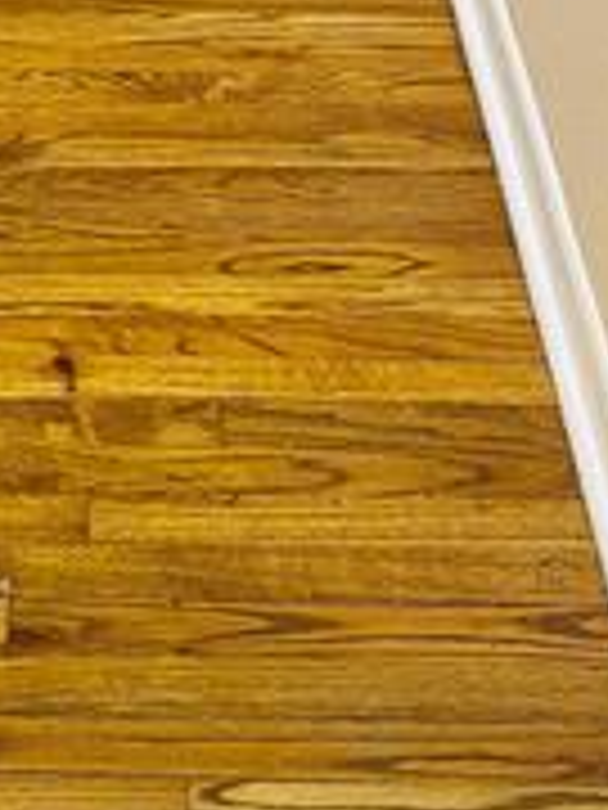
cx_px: -14
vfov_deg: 17.4
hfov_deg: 13.1
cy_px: 68
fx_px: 2599
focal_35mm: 111
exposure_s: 1/40
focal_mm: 4.25
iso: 400
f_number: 1.8
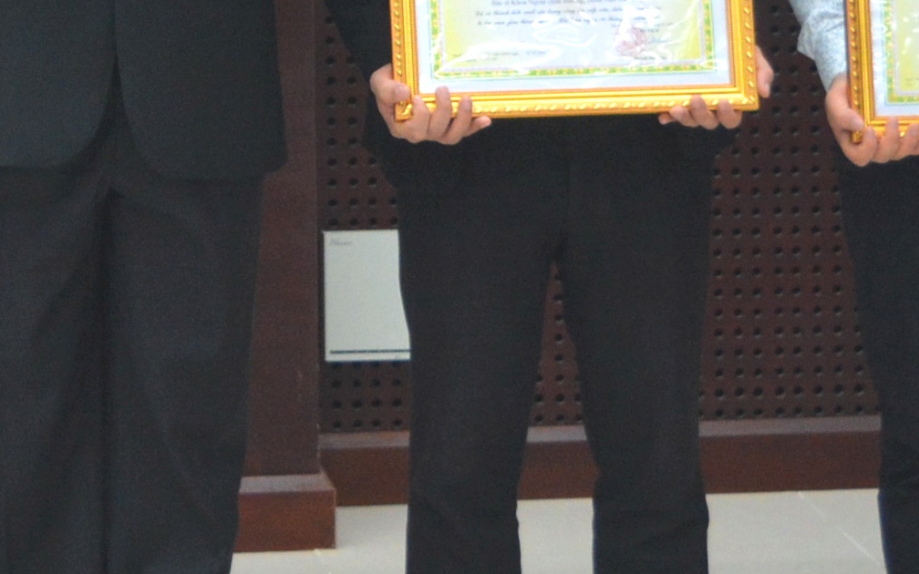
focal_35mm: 174
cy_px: -230
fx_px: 4362
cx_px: 83
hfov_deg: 11.9
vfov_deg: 7.4
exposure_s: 1/60
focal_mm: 27
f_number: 4
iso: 800
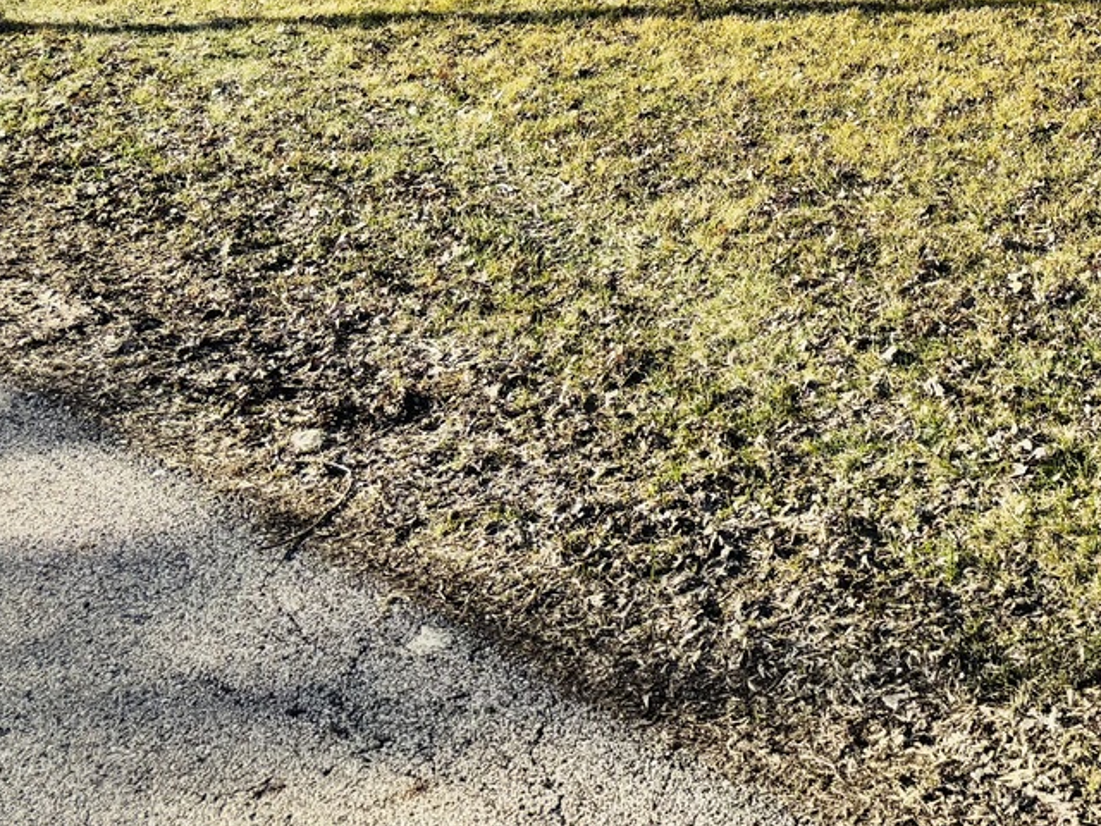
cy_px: -95
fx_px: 1718
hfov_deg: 31.7
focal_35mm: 54
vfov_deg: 25.0
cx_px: 1194
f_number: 1.78
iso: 80
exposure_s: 1/2506
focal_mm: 6.76
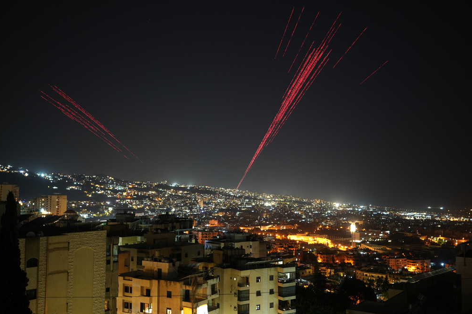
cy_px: 154
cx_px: 230
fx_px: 472
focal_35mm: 36
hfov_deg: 53.1
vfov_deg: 36.8
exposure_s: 2.5
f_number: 2.8
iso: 400
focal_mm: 35
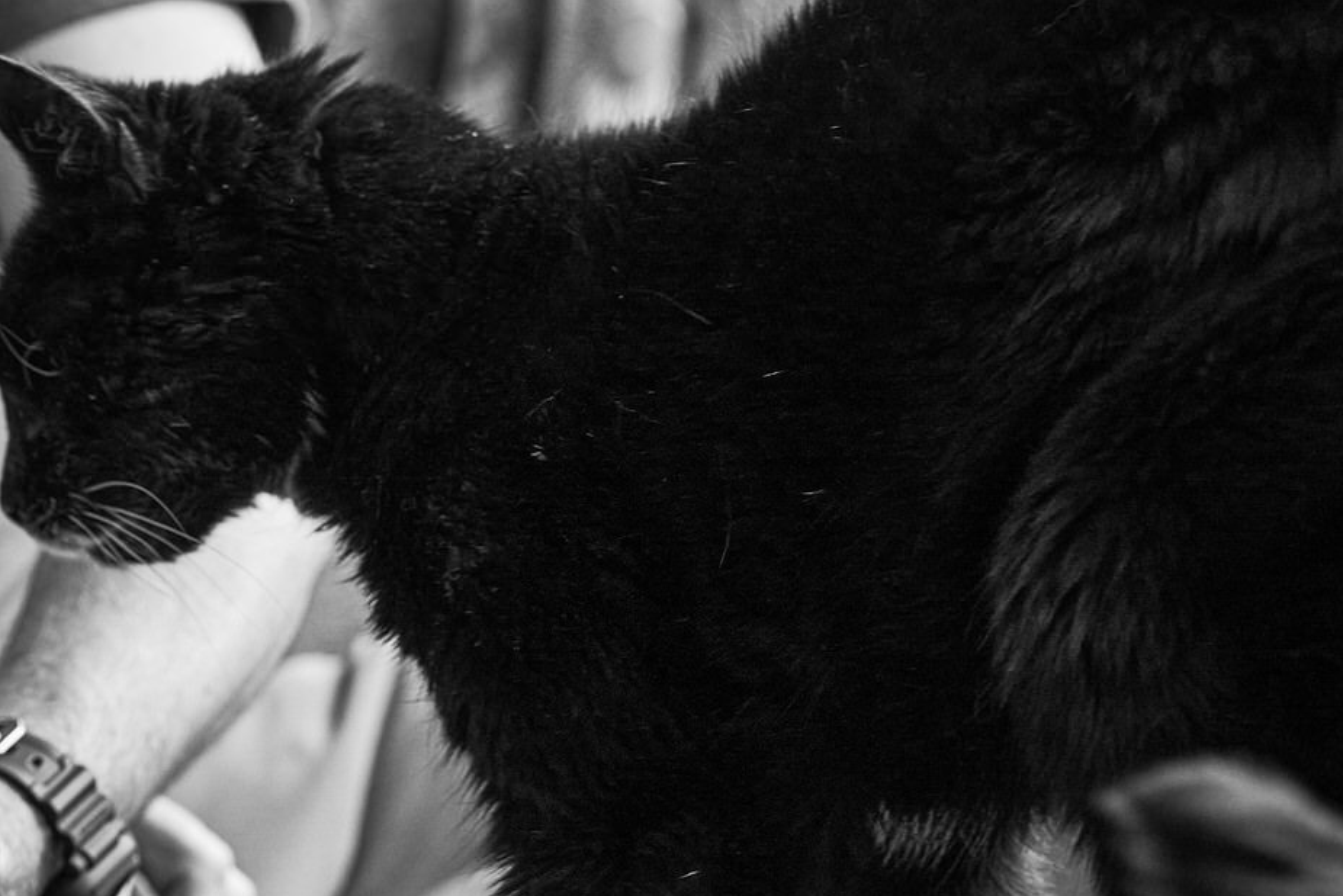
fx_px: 4216
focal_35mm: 113
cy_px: 534
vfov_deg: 12.1
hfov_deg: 17.7
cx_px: 30
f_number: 4.5
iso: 800
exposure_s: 1/100
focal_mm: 55
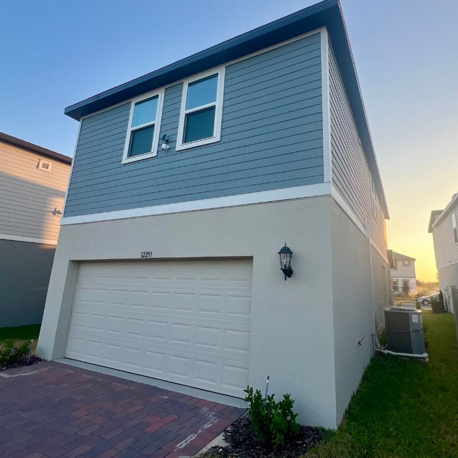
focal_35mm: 16
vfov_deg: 87.4
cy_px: 229
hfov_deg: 86.6
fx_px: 240
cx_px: 269
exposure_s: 1/250
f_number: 1.8
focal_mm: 1.57
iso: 32
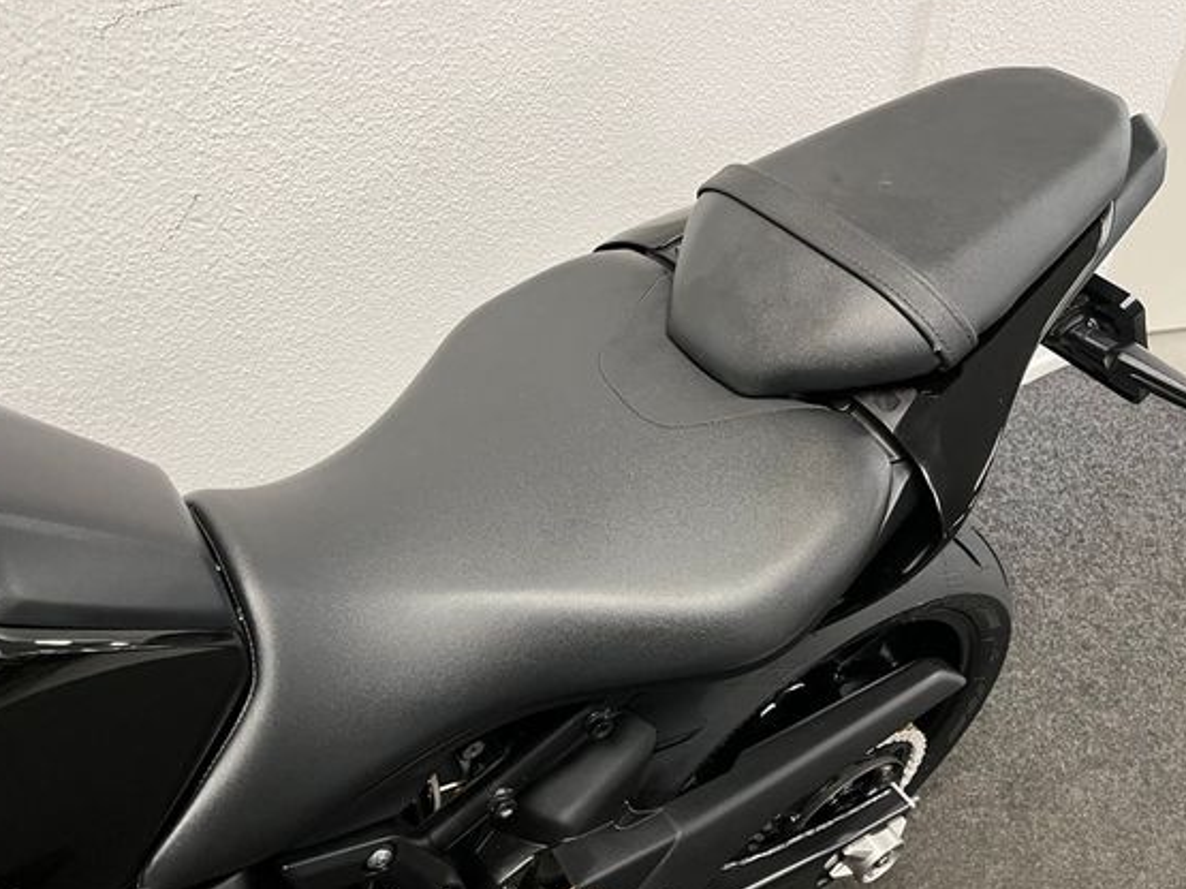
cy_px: 489
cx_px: 588
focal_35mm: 30
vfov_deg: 46.7
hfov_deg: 60.0
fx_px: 1028
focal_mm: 5.1
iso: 125
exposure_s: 1/50
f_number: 1.6
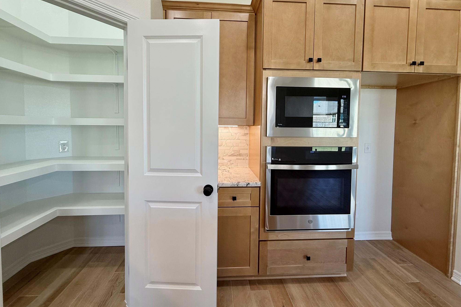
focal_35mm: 15
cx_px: 228
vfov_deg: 77.0
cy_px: 135
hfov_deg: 100.4
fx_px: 192
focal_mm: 2.22
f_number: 2.2
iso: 100
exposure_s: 1/120
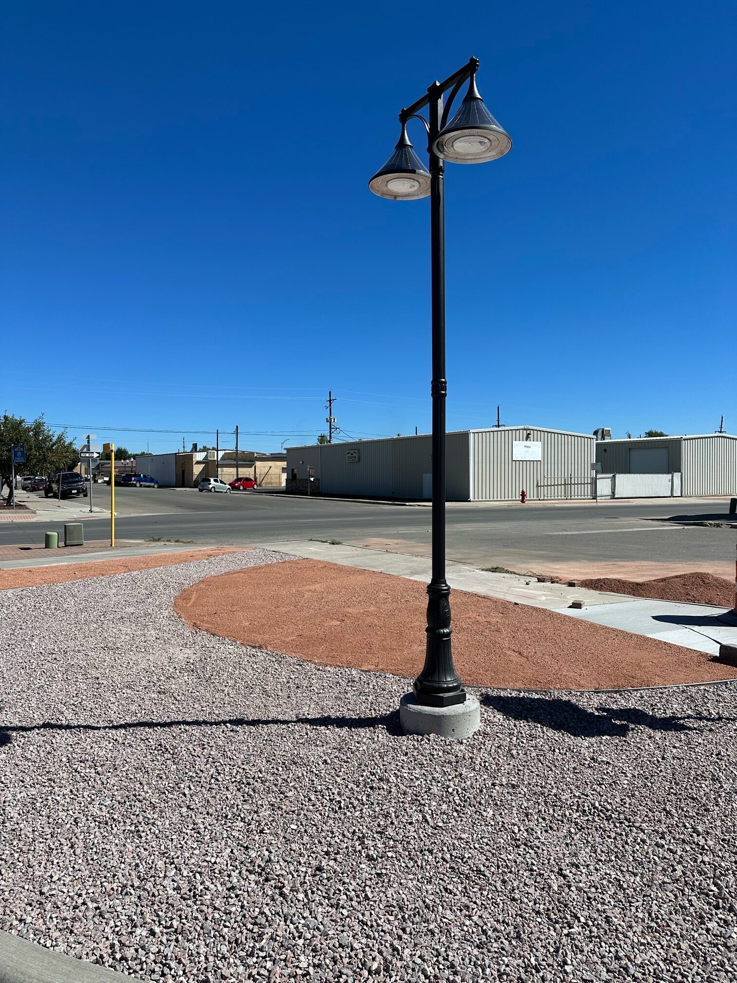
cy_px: 492
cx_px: 368
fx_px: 681
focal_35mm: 24
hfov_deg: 56.8
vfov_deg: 71.6
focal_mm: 6.86
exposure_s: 1/7576
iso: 80
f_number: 1.78
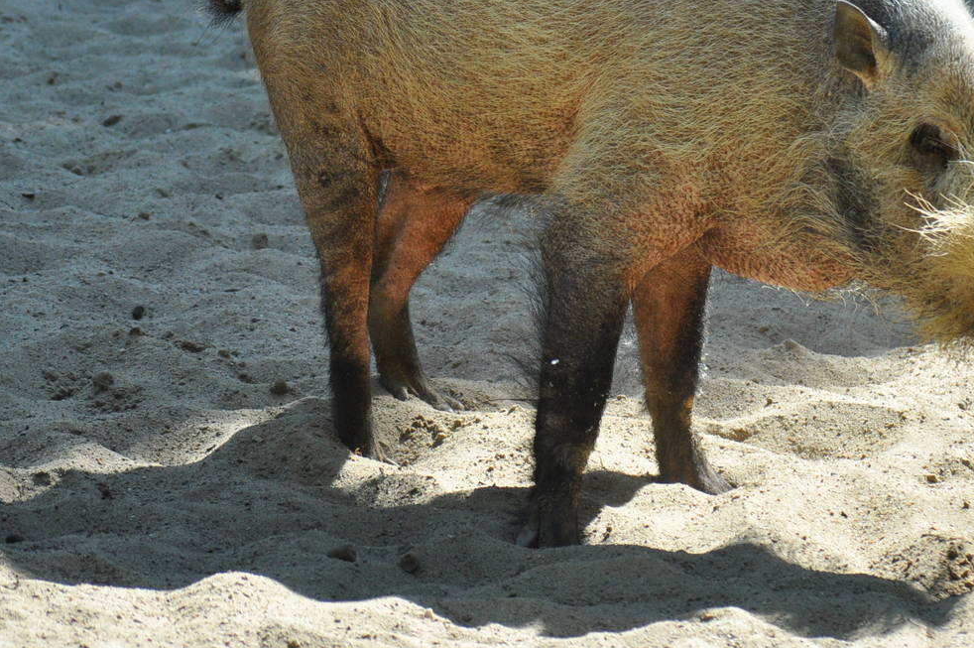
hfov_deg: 12.0
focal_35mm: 171
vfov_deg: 8.0
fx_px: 4623
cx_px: 601
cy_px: 168
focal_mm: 70
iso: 800
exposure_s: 1/2000
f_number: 4.2
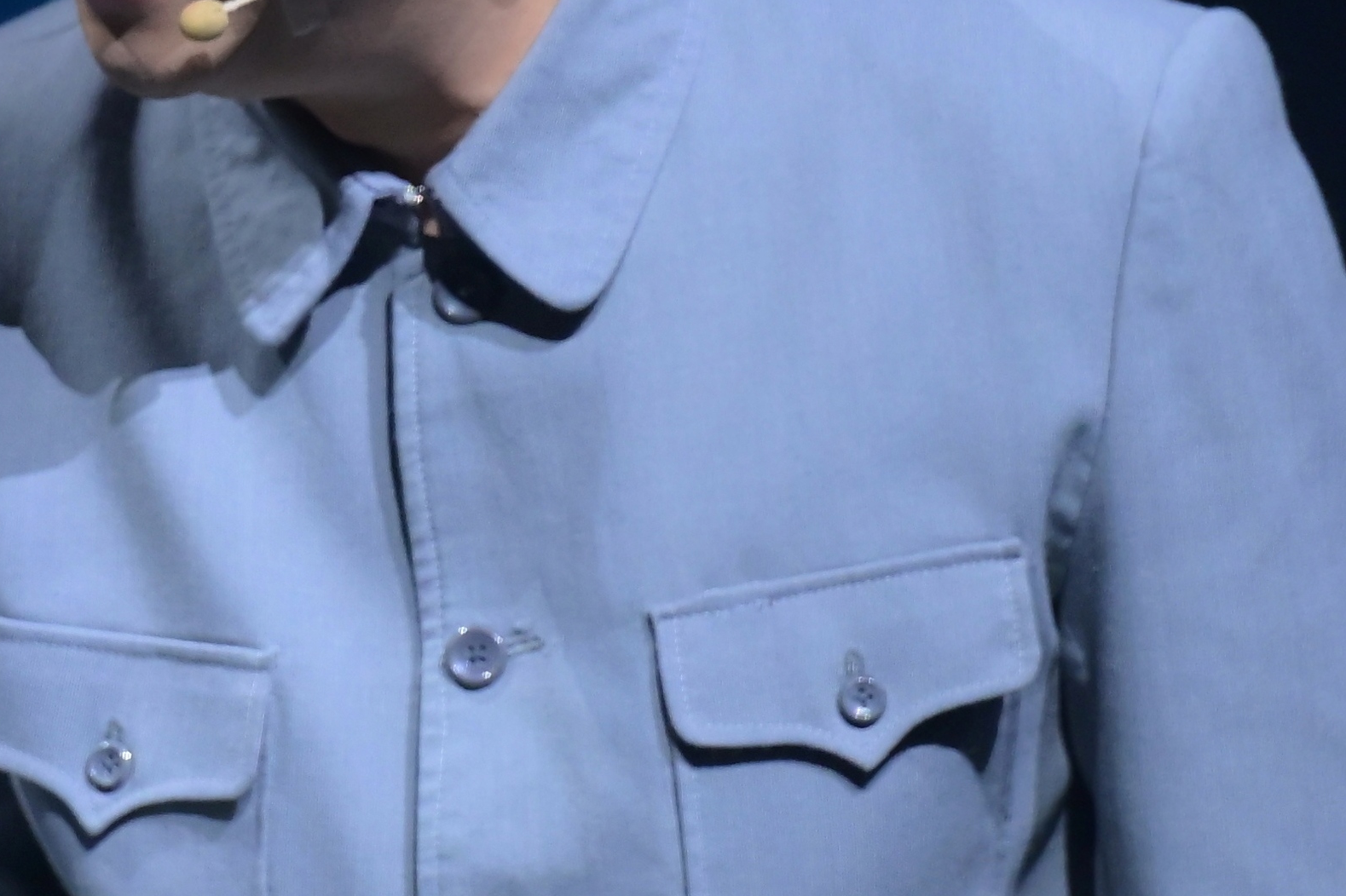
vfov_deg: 1.3
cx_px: -92
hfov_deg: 2.0
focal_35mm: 1024
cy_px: 560
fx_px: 38276
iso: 640
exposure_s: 1/200
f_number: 2.8
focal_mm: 200
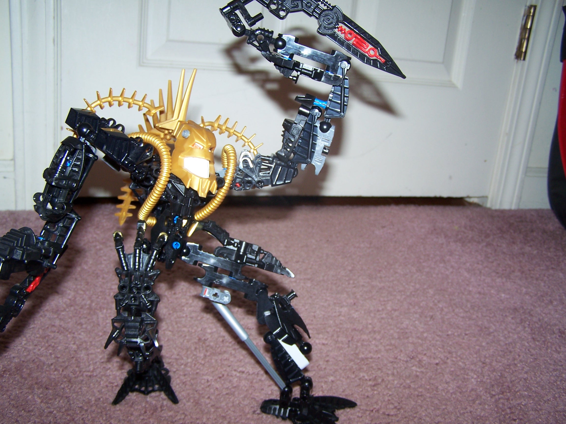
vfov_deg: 37.7
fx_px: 621
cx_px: 283
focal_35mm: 38
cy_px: 212
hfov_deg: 49.0
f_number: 2.8
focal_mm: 6.3
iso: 80
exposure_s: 1/60
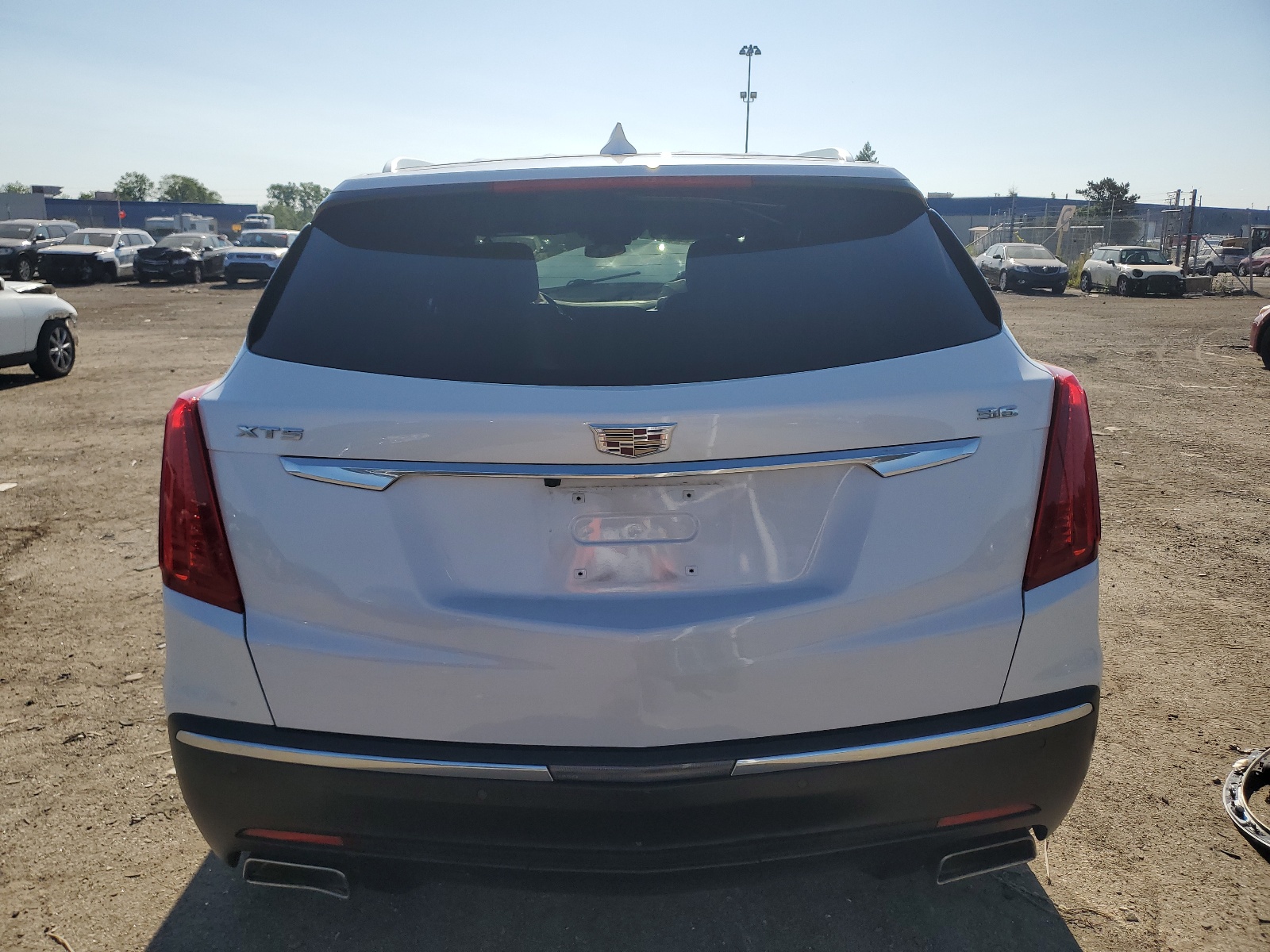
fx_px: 954
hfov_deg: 67.3
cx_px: 635
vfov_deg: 53.1
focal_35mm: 26
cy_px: 476
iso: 50
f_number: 1.5
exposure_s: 1/5000
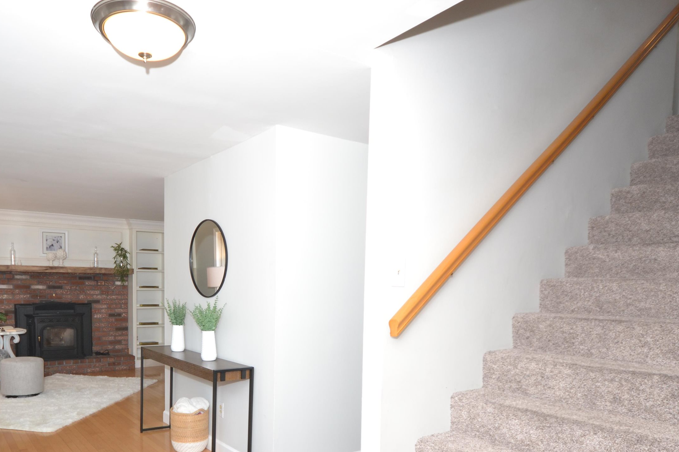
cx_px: 253
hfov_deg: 65.0
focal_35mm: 28
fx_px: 523
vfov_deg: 45.8
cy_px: 314
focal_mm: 13
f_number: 5.6
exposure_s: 1/60
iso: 400
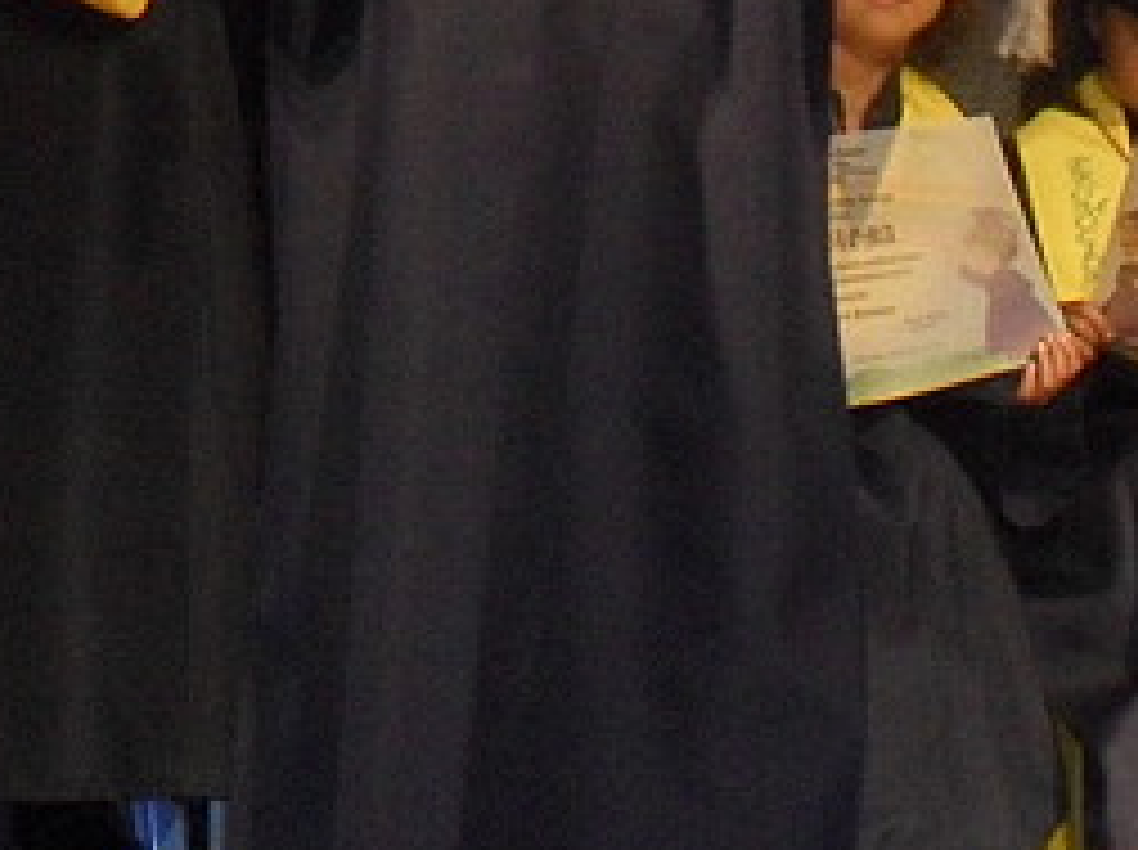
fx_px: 8732
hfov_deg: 7.5
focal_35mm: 266
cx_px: 679
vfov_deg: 5.6
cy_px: -126
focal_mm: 18.9
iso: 400
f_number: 5.8
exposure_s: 1/60
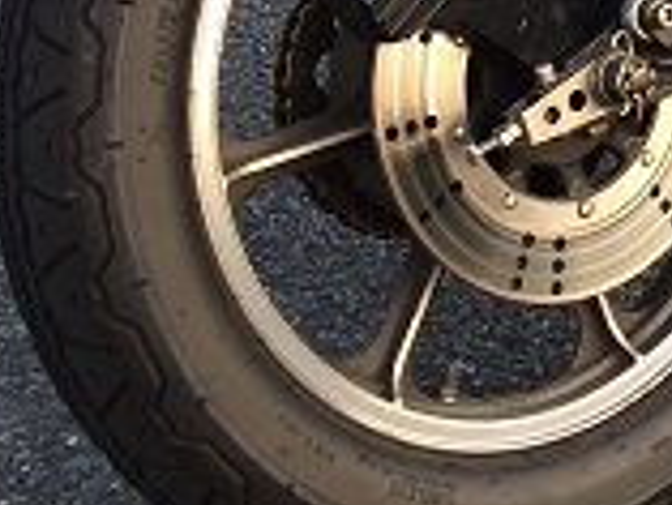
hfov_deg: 16.2
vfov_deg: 12.6
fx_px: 2156
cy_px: -278
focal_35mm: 111
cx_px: 1014
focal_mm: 4.15
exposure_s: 1/60
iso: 40
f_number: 2.2
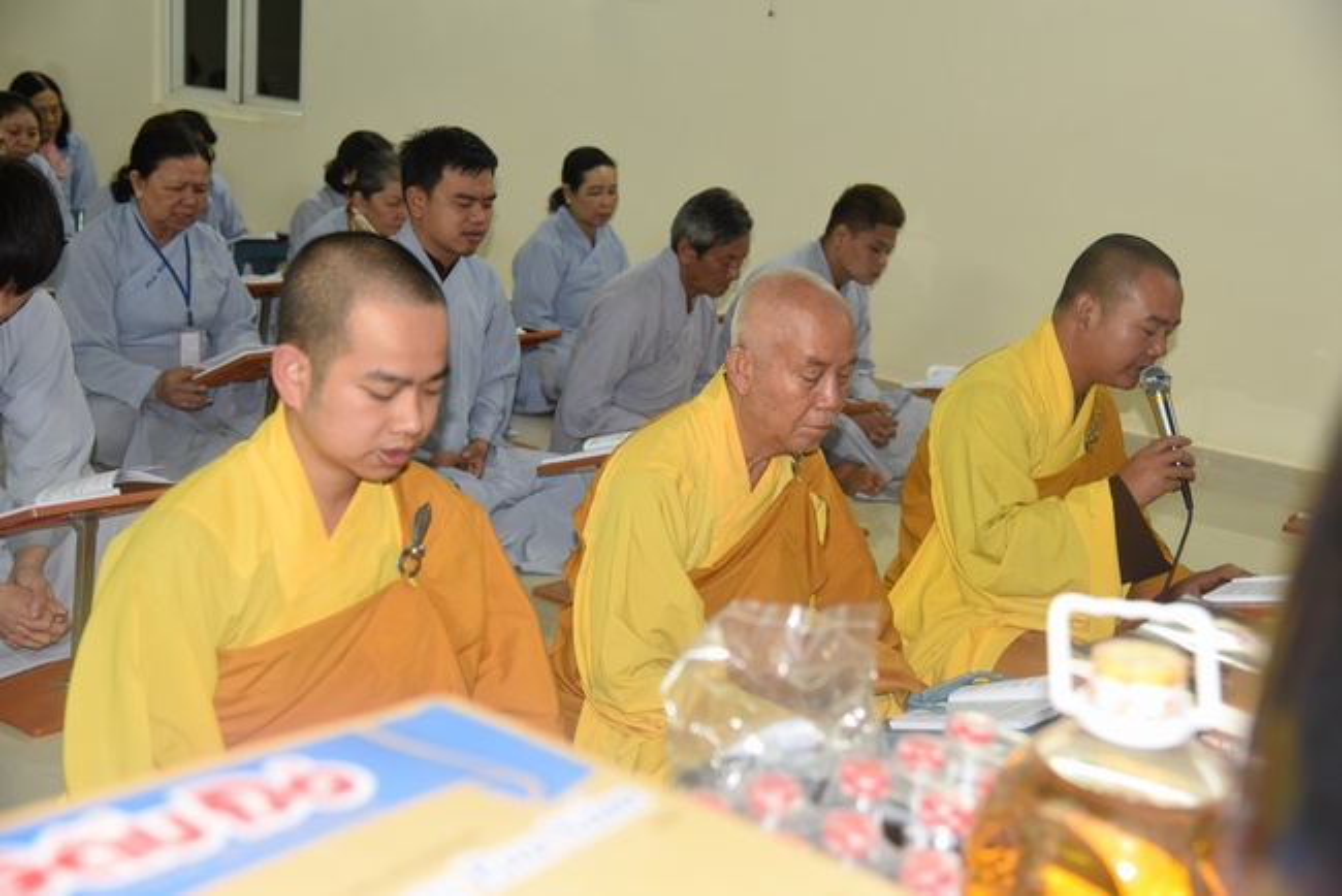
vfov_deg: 28.1
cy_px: 448
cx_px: 671
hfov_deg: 41.1
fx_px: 1790
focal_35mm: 48
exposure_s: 1/60
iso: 1100
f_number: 4
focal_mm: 48
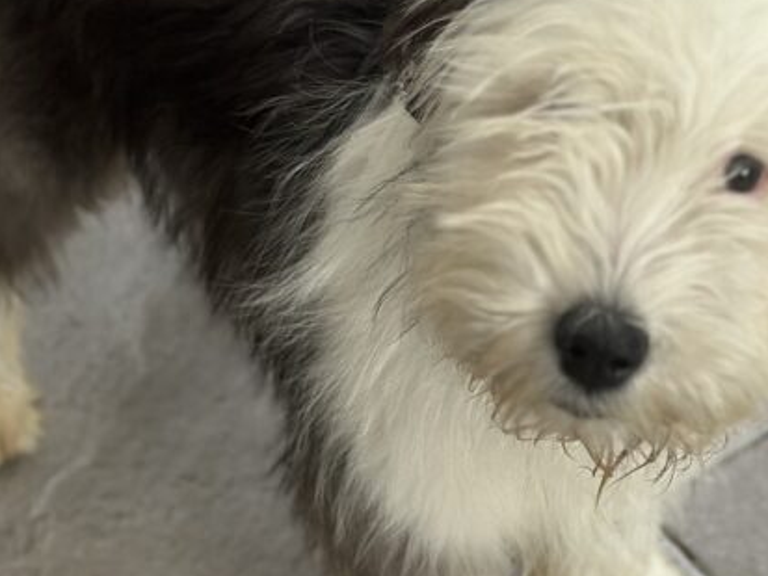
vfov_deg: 15.8
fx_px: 2064
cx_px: 502
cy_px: 412
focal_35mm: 93
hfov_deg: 21.0
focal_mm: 6.86
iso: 80
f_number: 1.78
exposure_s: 1/174
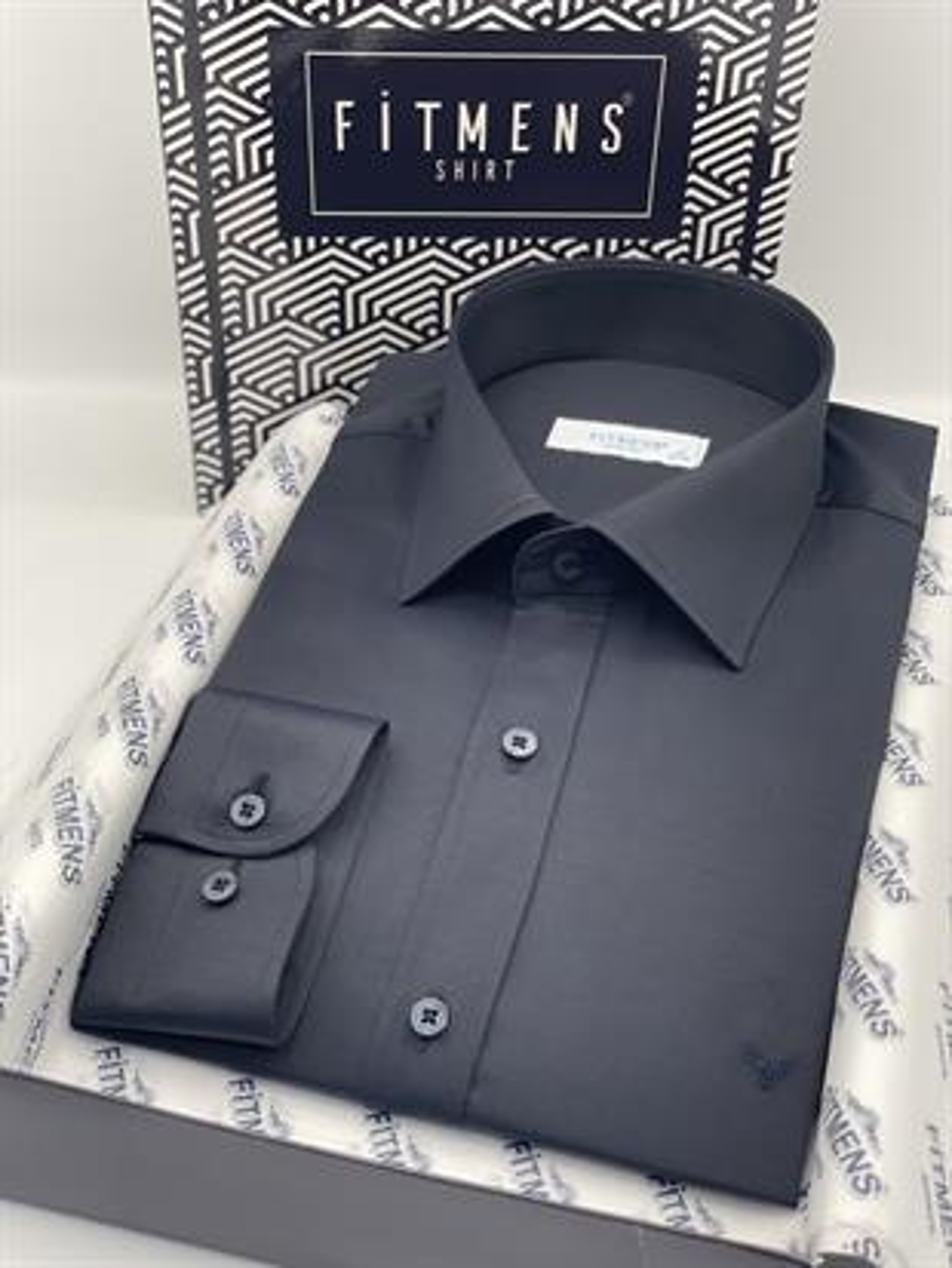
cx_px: 476
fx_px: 1906
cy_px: 634
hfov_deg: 28.0
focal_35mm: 52
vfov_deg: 36.8
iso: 50
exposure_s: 1/122
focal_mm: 6
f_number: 2
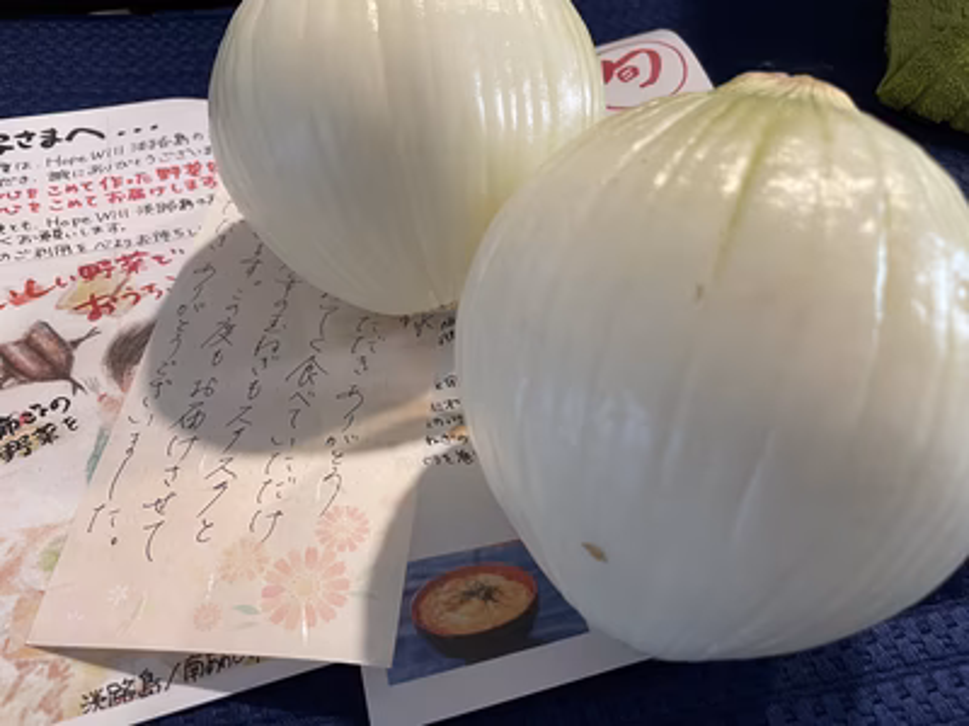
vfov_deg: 53.1
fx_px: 728
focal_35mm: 26
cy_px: 363
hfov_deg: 67.3
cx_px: 484
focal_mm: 4.2
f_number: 1.6
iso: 125
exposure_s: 1/60
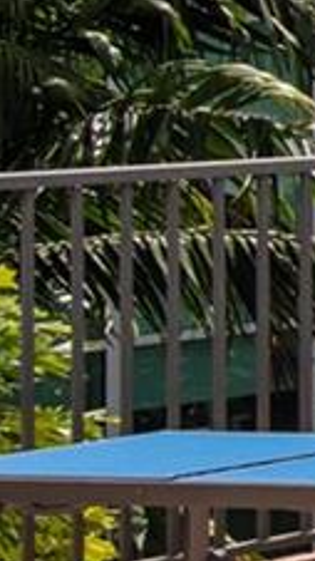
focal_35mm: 180
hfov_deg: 4.1
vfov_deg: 11.9
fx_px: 2675
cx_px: 2297
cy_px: 47
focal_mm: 19
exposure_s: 1/1600
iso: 250
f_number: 8
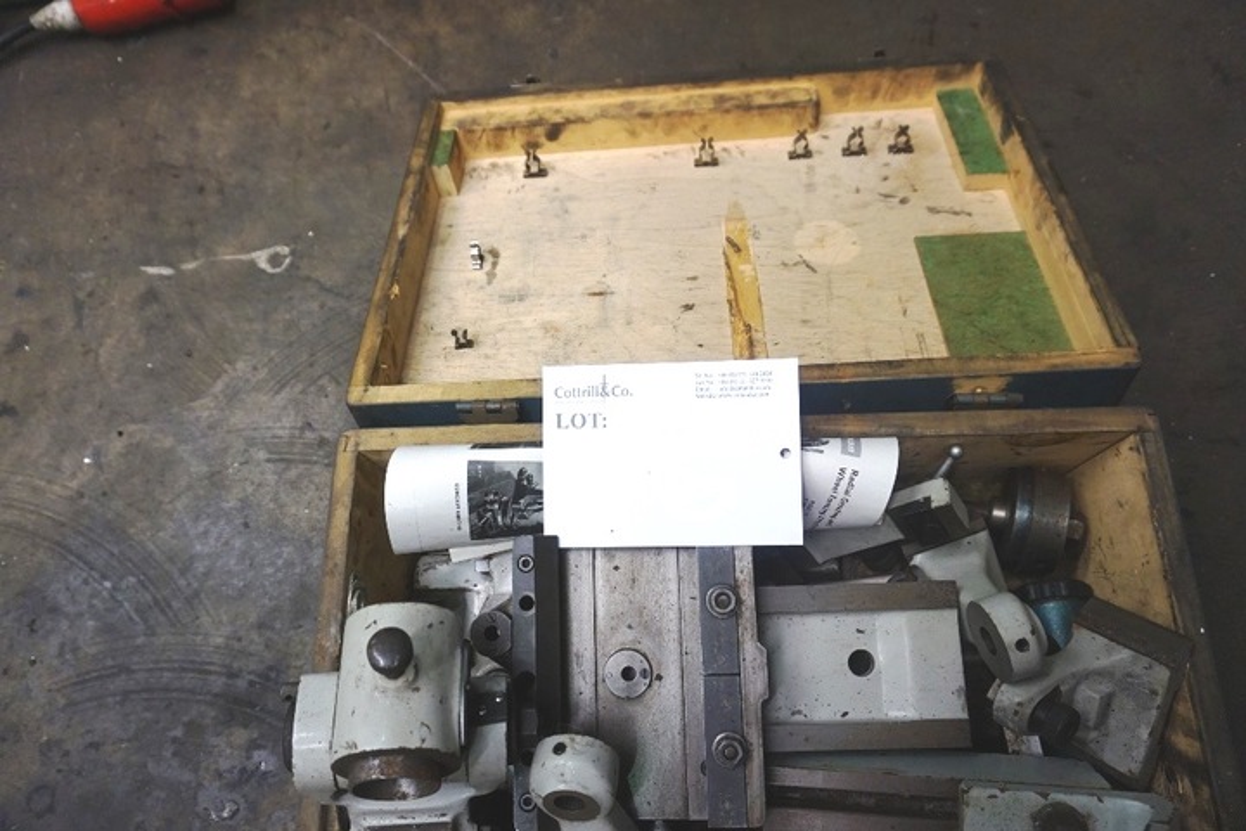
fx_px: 831
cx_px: 623
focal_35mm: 24
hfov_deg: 73.7
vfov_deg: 53.1
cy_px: 416
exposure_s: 1/160
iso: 800
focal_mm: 16
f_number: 4
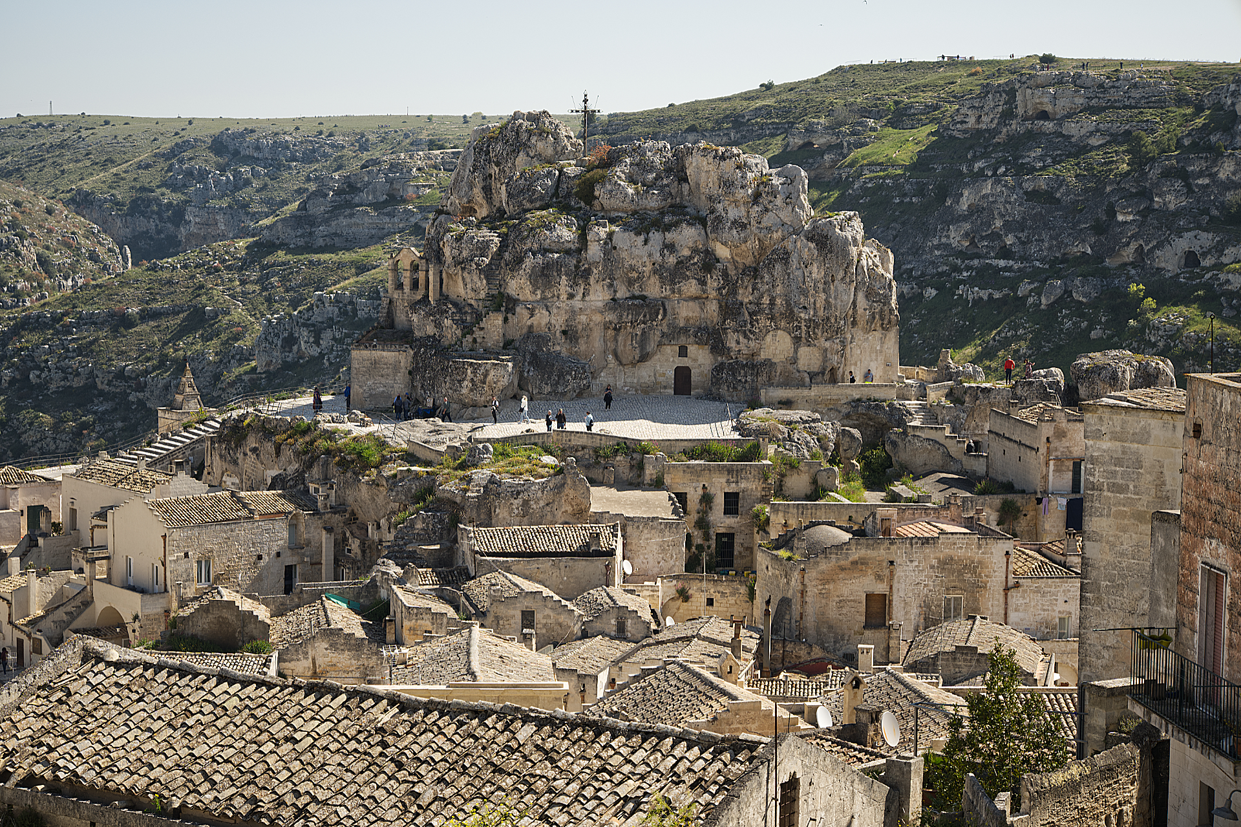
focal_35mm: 75
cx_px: 620
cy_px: 414
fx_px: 2585
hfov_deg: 27.0
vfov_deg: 18.2
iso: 100
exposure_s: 1/250
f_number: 6.3
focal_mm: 50
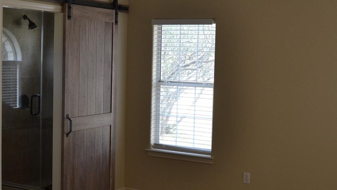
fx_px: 536
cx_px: 177
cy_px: 88
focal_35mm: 60
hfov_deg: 34.9
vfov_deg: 20.1
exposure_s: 1/100
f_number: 5
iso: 400
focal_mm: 18
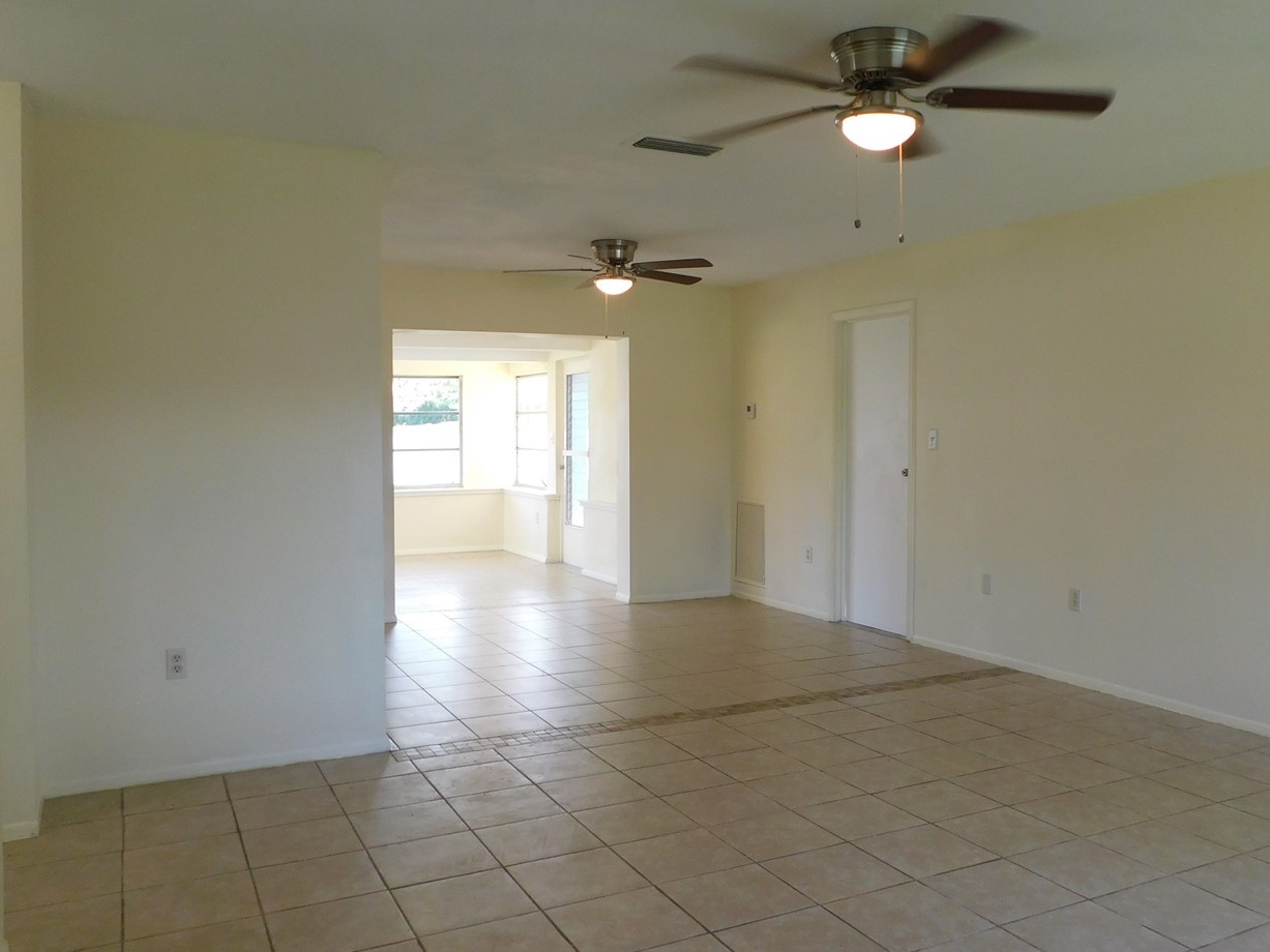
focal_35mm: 30
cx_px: 711
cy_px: 441
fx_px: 1101
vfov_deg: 46.8
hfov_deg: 59.8
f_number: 3
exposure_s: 1/30
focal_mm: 4
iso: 140
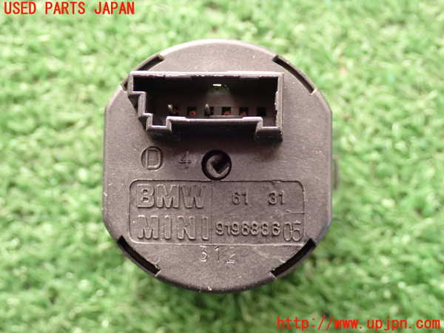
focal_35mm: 67
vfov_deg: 21.9
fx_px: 859
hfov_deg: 29.0
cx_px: 222
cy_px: 166
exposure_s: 1/40
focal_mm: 11.88
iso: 800
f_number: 3.8
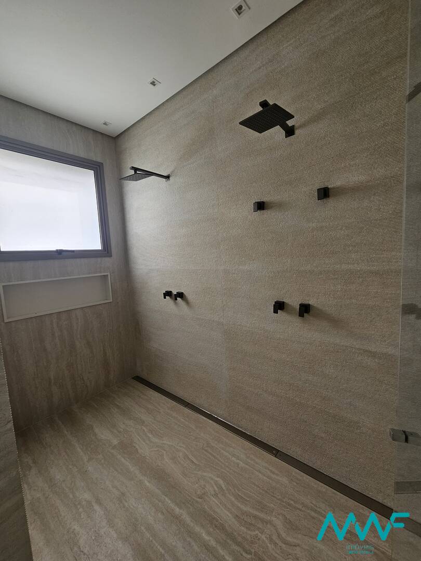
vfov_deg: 106.2
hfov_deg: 89.9
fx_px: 211
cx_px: 210
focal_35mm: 13
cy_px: 280
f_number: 2.2
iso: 64
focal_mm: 2.2
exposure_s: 1/120
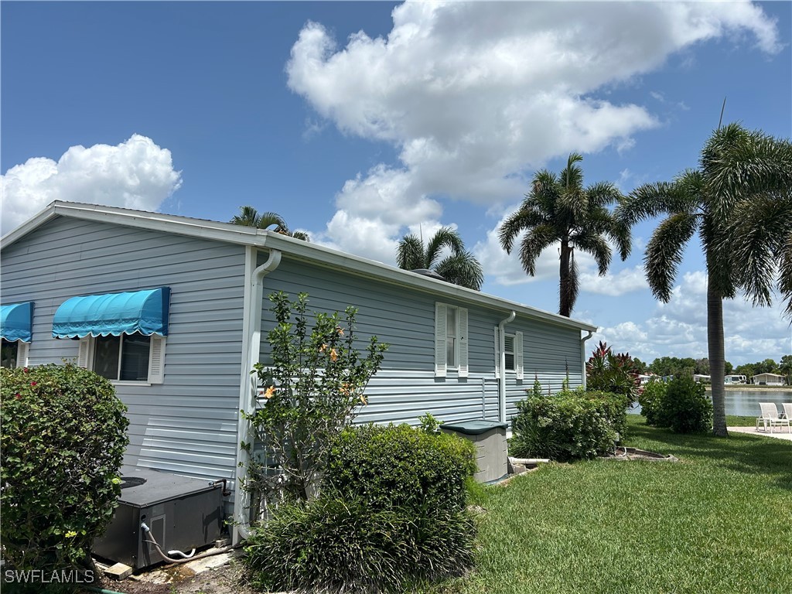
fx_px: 595
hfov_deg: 67.3
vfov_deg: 53.1
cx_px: 396
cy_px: 297
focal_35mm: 26
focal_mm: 5.7
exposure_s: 1/6211
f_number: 1.5
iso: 50
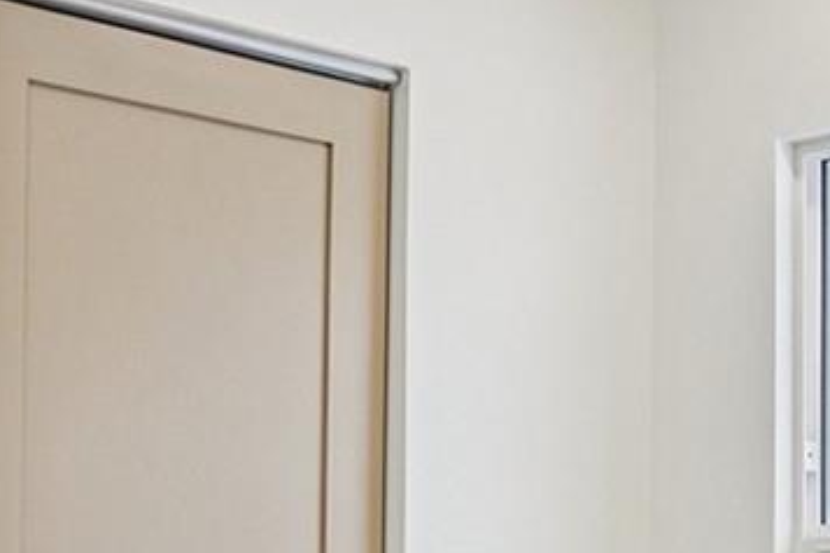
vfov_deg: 16.1
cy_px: 698
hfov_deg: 22.3
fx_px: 1867
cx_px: 1100
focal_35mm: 81
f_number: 8
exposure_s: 1/30
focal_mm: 12
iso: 250
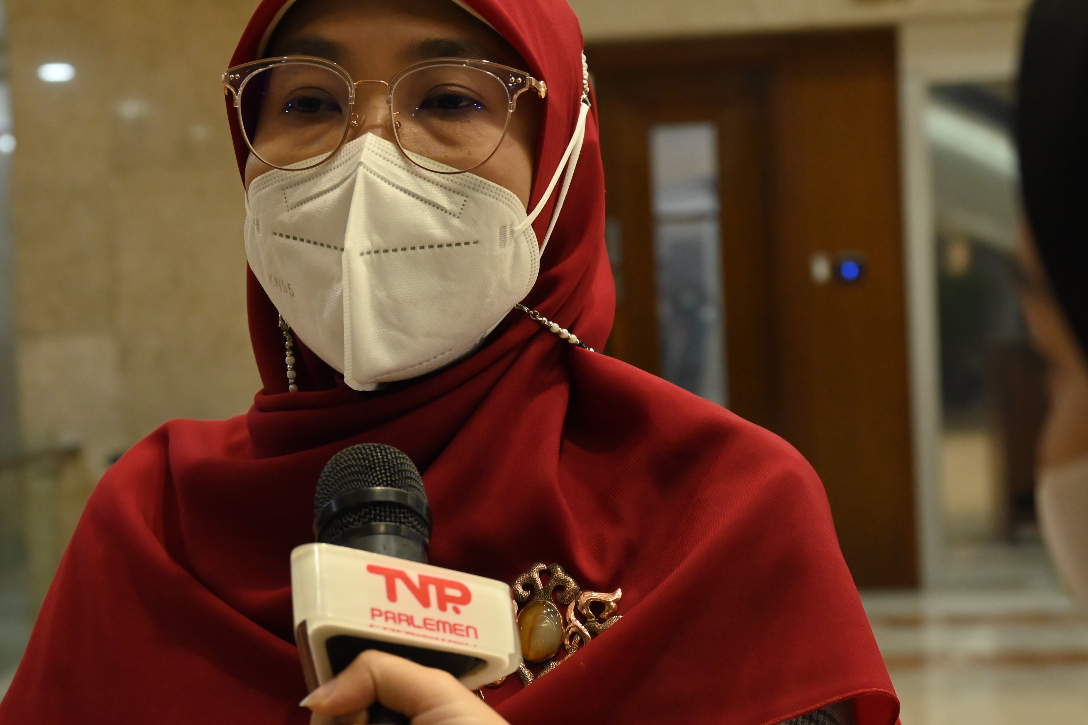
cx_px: 419
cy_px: 318
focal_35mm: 71
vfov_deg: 19.2
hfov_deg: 28.4
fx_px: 2145
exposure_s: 1/80
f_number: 5.3
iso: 3200
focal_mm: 47
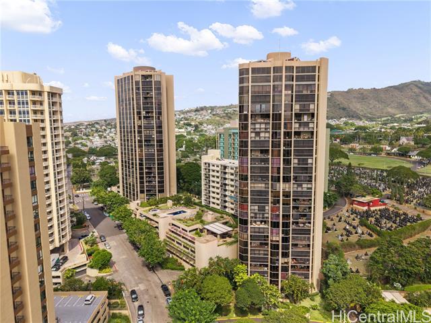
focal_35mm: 24
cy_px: 162
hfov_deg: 71.6
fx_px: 299
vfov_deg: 56.8
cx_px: 216
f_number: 1.8
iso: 140
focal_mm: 8.67
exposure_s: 1/120
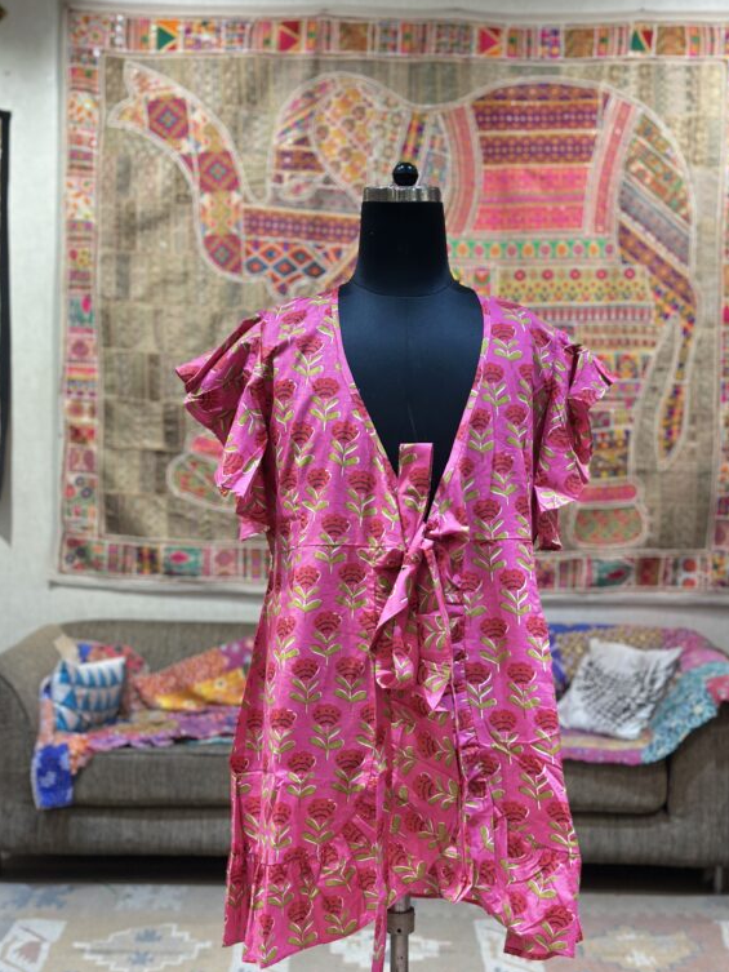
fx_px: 1432
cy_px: 492
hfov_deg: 28.6
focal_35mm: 51
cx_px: 382
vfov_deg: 37.5
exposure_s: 1/58
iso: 125
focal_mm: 6.86
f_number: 1.78
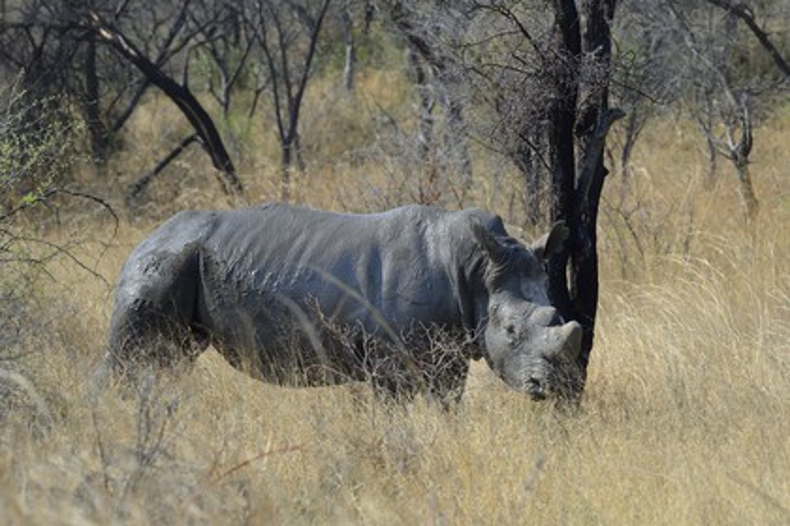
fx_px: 6144
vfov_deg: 4.9
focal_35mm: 280
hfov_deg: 7.4
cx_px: 395
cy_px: 263
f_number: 9
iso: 400
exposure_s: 1/500
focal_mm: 280
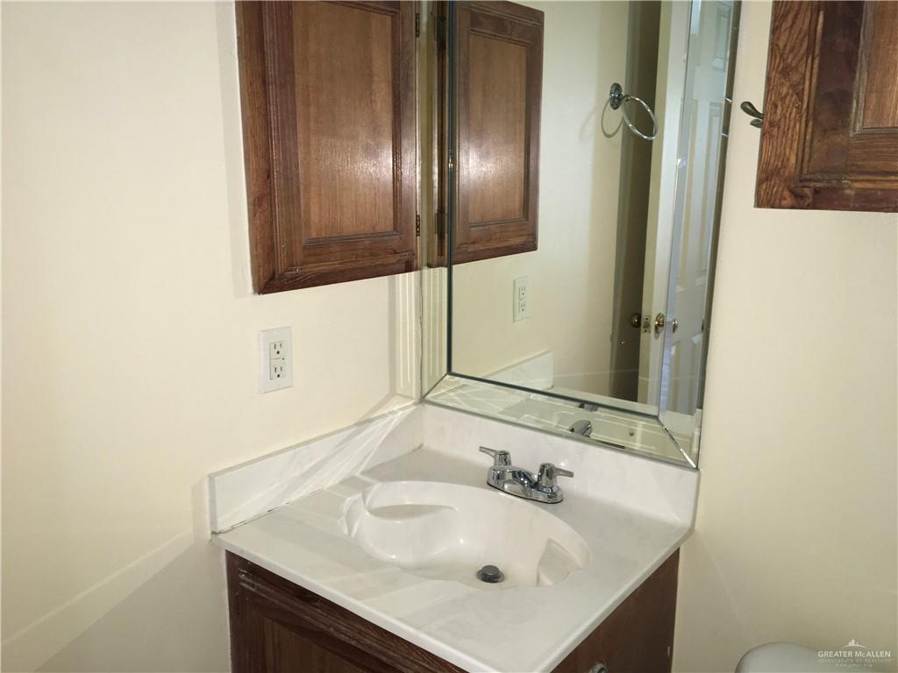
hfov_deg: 61.7
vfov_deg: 48.2
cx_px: 449
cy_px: 336
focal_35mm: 29
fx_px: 752
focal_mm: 4.15
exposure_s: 1/16
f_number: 2.2
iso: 50
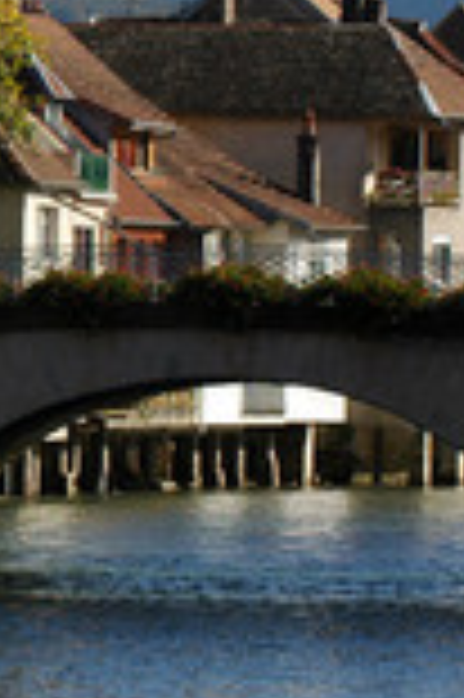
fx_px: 8680
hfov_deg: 3.1
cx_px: -209
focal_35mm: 448
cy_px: 72
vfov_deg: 4.6
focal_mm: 110
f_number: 8
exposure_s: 1/400
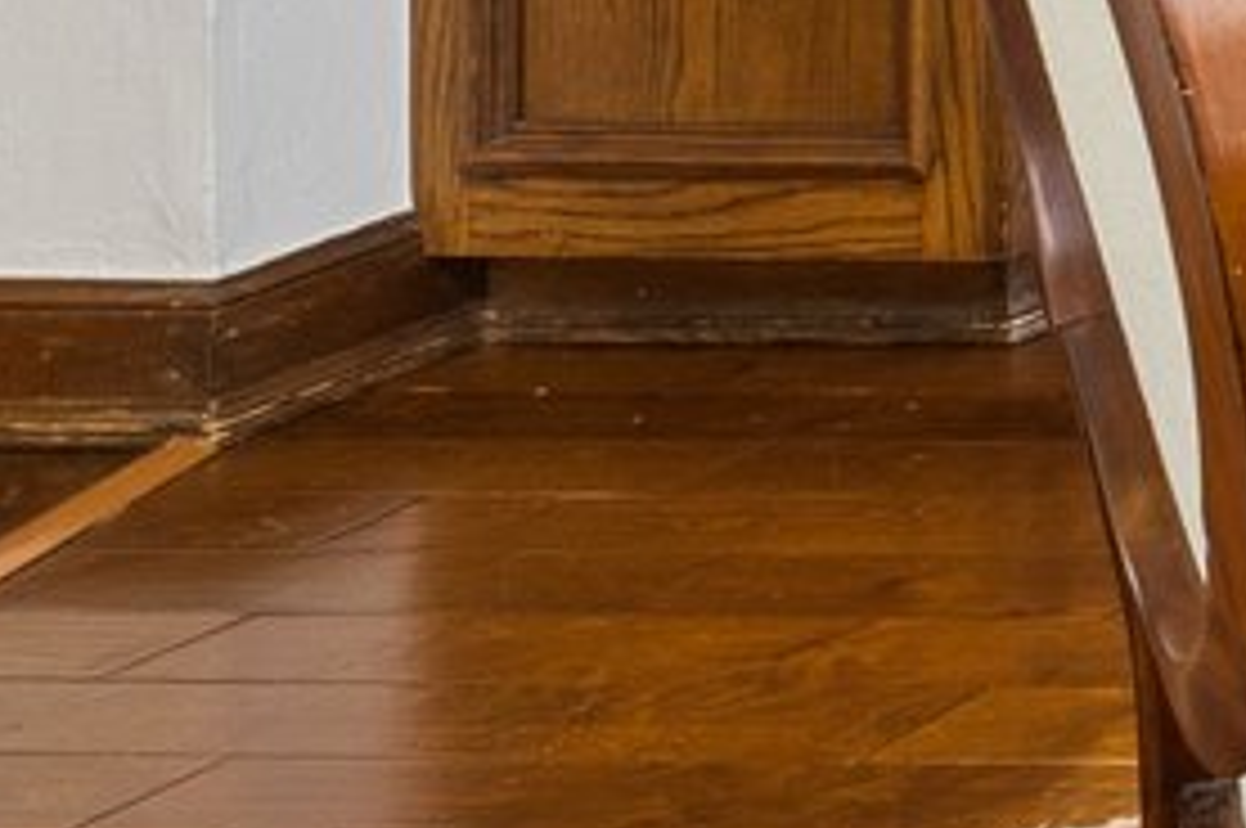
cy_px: -902
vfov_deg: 10.9
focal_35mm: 113
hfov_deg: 11.0
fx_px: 3914
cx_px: 3801
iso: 200
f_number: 10
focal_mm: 15.3
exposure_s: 1/8
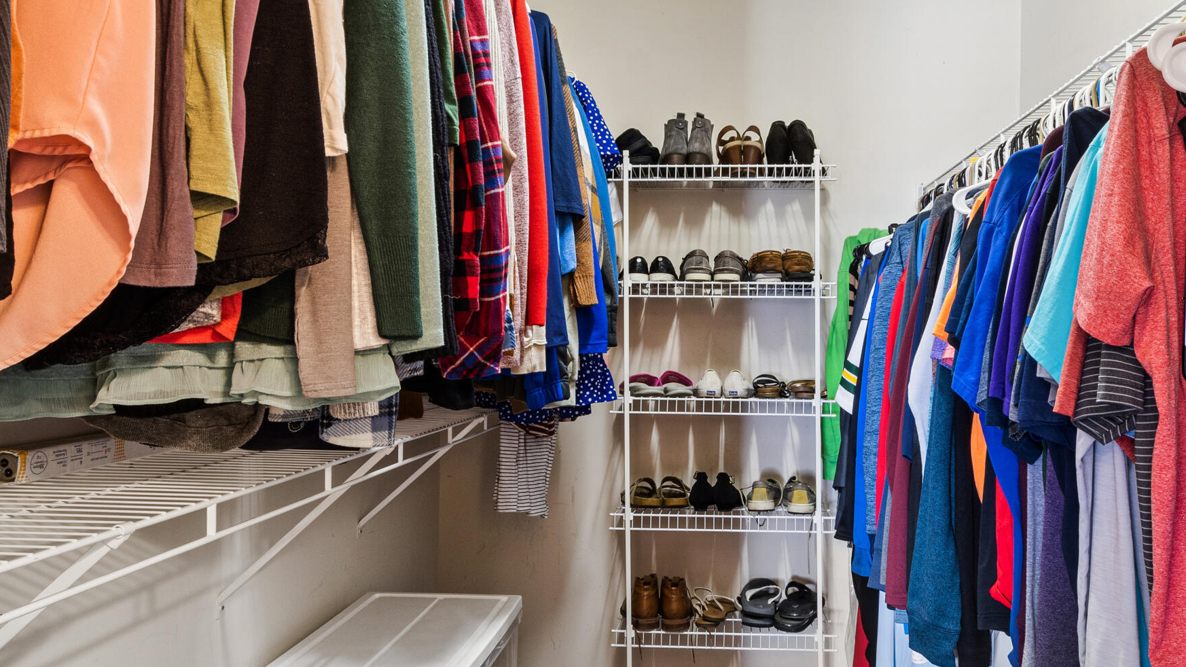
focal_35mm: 27
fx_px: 849
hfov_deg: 69.3
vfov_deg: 42.9
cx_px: 696
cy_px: 336
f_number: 8
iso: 100
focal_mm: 10
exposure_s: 2.5
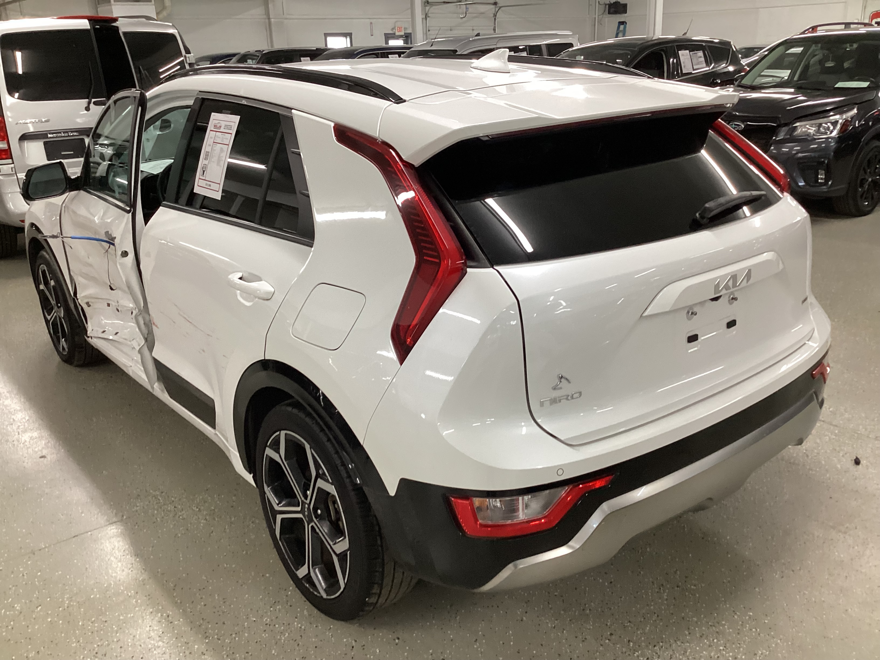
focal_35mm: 31
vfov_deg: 45.4
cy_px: 330
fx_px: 788
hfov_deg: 58.4
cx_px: 440
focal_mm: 3.3
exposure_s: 1/50
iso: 125
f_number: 2.4
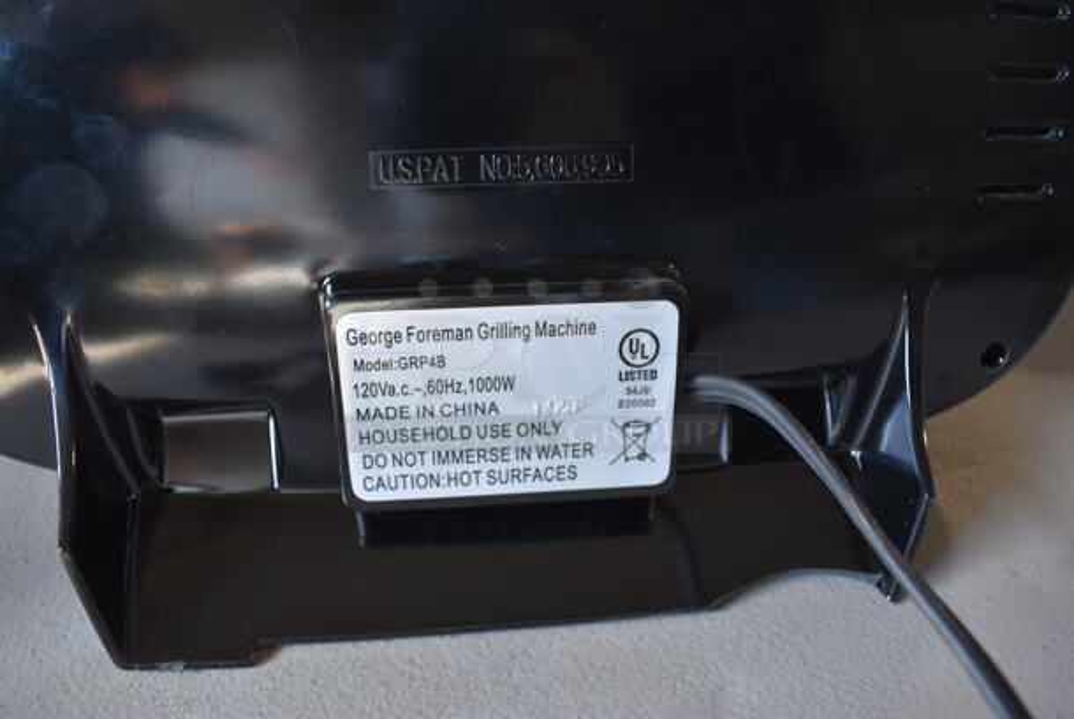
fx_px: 806
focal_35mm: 27
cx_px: 537
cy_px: 360
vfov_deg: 48.0
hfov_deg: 67.3
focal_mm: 18
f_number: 5.6
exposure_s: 1/60
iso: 400
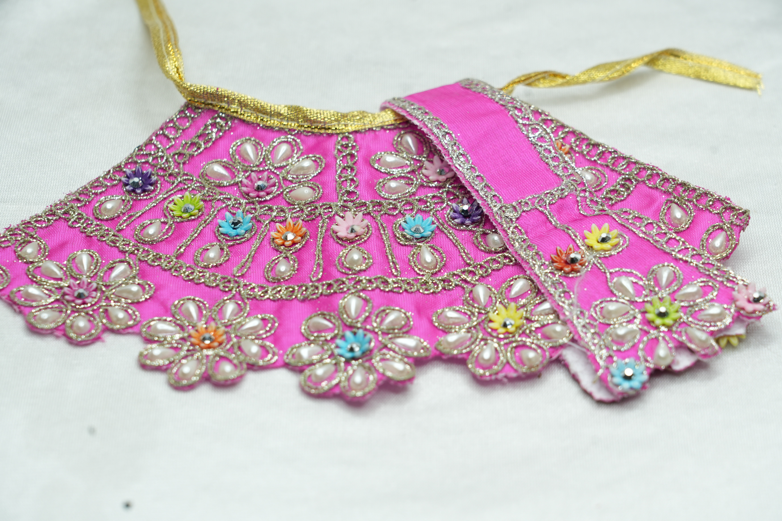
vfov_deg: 13.0
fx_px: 2281
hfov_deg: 19.5
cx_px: 391
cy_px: 260
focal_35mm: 105
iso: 250
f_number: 7.1
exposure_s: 1/50
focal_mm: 105
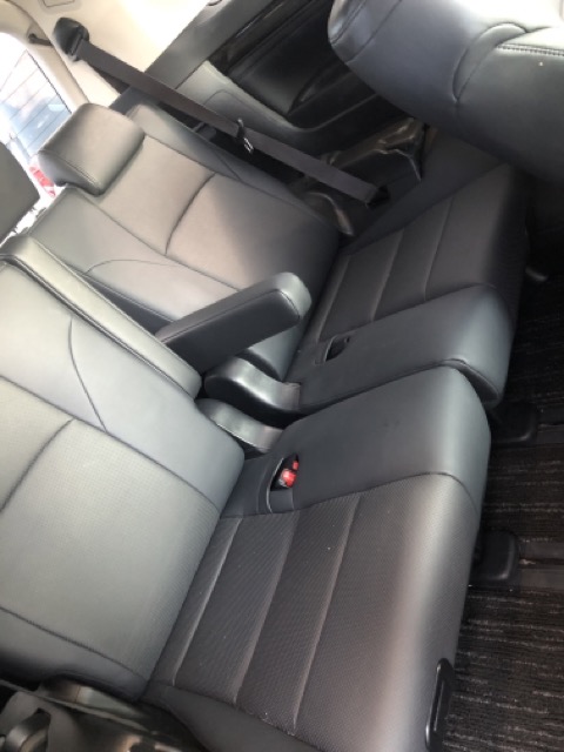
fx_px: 608
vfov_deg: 63.4
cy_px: 376
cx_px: 282
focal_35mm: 28
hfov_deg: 49.7
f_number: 1.8
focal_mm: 3.99
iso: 100
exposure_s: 1/4
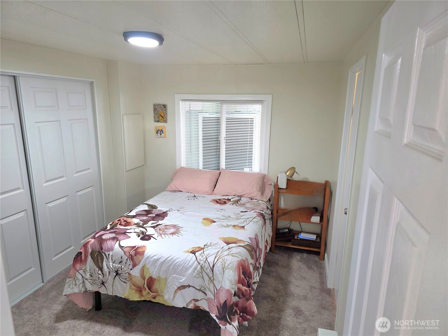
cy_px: 168
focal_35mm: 23
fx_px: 298
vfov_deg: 58.9
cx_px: 224
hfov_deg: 73.9
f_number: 1.7
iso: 400
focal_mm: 6.3
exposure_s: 1/120
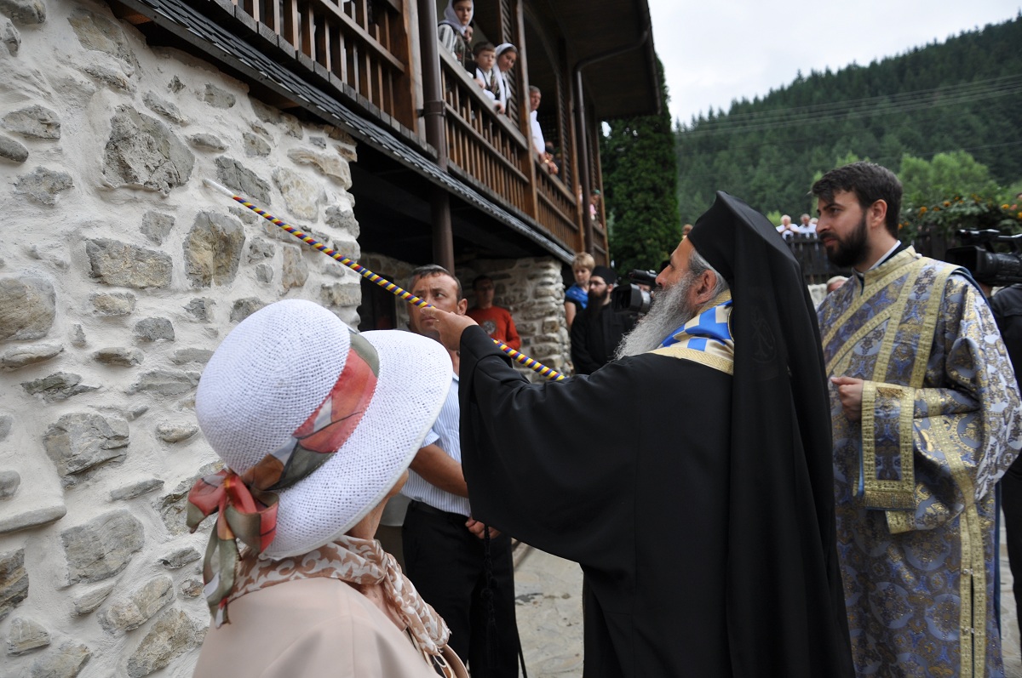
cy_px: 339
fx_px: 766
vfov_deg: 47.8
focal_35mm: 27
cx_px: 511
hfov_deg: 67.4
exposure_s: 1/200
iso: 200
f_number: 6.3
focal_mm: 18
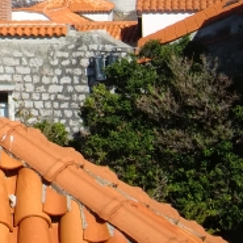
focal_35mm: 145
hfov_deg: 11.8
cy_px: -118
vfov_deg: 11.6
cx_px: -54
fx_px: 1152
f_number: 8.9
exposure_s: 1/320
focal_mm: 6.66
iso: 100
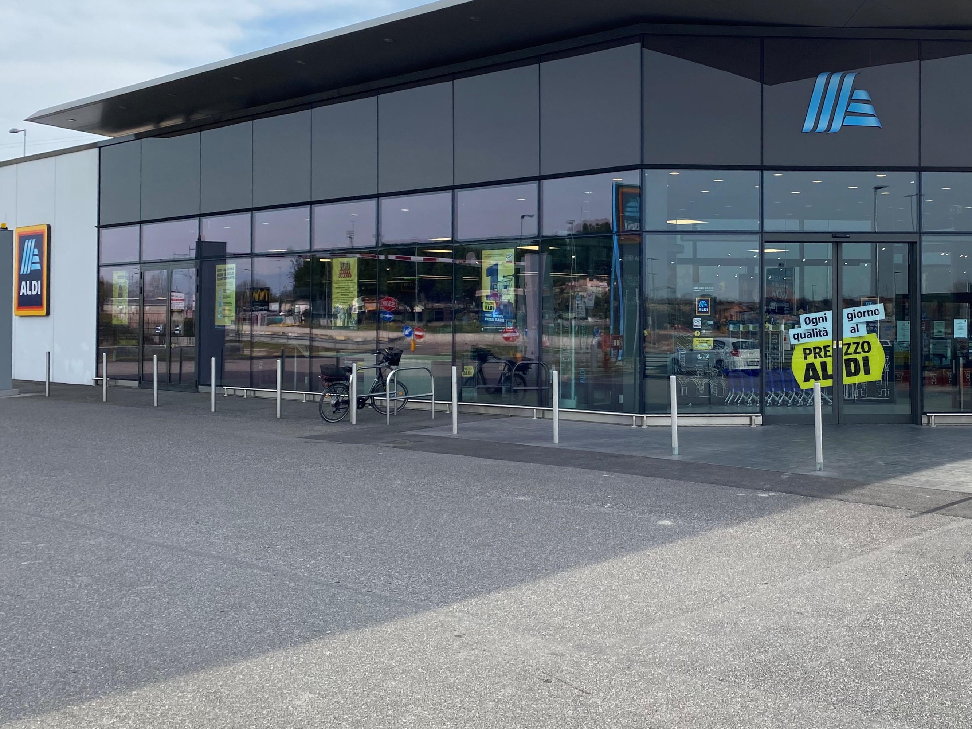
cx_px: 682
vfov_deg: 38.6
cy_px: 306
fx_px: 1039
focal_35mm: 37
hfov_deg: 48.9
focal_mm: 4.25
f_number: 1.8
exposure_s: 1/2358
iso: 32
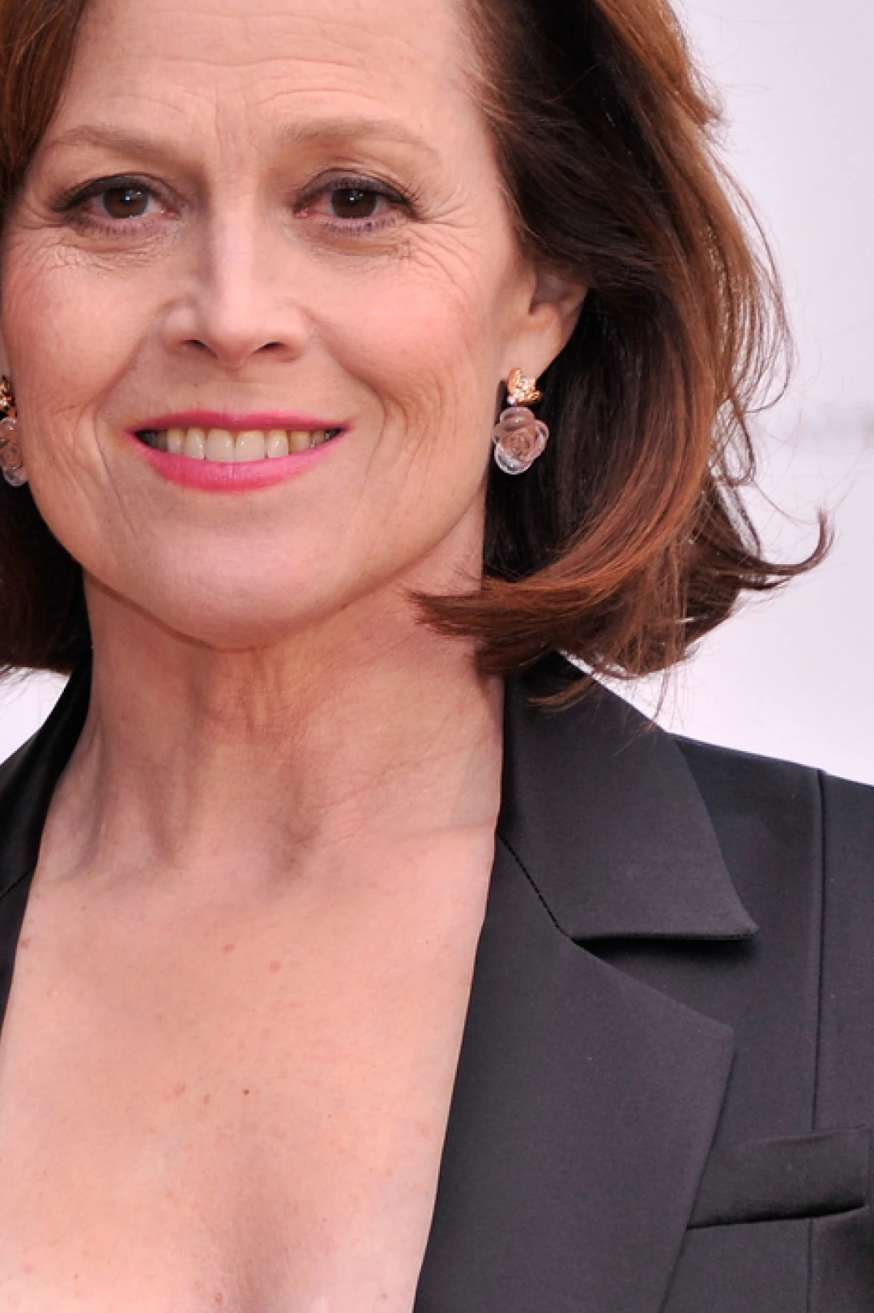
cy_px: 531
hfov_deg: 5.7
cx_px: 276
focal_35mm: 242
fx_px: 8825
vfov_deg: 8.5
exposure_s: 1/250
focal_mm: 170
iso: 500
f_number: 5.6
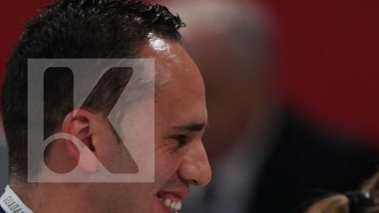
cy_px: 361
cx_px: 91
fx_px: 20416
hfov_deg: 1.1
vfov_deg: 0.6
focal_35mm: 2032
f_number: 2.8
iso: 640
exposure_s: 1/500
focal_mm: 400
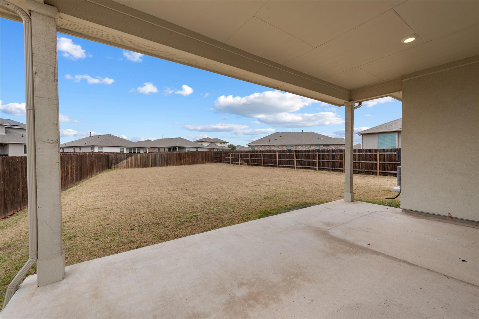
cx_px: 240
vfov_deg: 77.3
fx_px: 200
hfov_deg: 100.4
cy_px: 160
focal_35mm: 15
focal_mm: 15
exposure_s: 1/250
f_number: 8
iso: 400
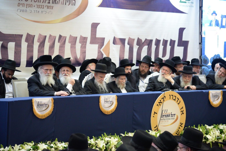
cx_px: 113
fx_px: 753
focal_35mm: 120
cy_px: 76
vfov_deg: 11.4
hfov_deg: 17.1
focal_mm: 120
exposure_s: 1/60
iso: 2500
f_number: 4
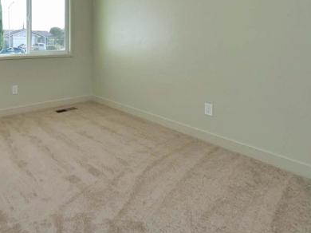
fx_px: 207
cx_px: 70
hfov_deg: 68.2
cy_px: 44
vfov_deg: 54.5
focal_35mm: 23
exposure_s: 1/160
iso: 800
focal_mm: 7
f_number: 8
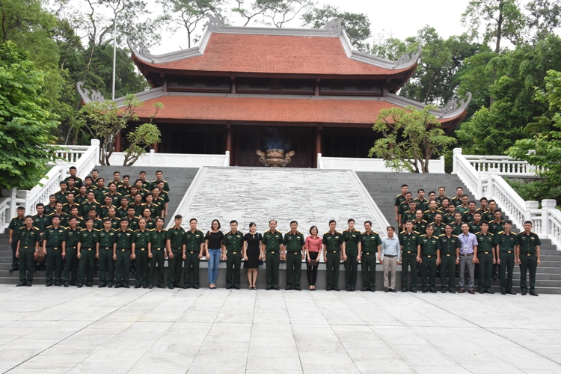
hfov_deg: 53.1
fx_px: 561
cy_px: 187
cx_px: 280
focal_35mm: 36
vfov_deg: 36.9
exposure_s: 1/320
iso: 800
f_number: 9
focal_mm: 24
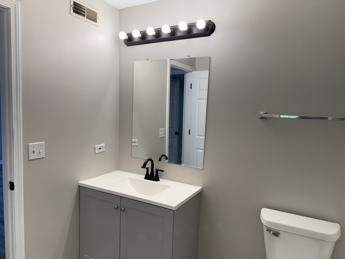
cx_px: 172
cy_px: 130
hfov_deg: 71.6
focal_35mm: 24
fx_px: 239
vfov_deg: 56.8
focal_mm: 6.76
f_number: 1.78
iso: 100
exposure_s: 1/290
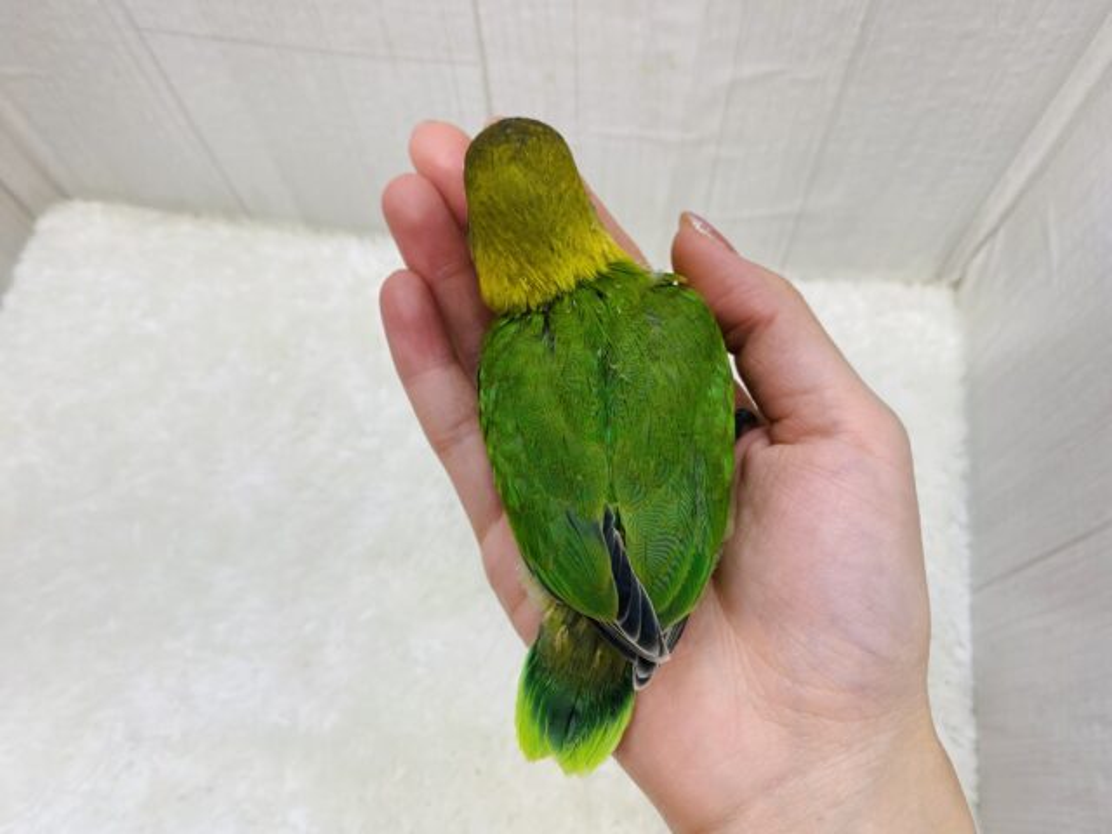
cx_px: 556
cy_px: 417
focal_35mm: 25
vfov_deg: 54.9
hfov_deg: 69.4
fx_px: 803
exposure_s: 1/100
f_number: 1.8
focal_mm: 4.25
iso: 80
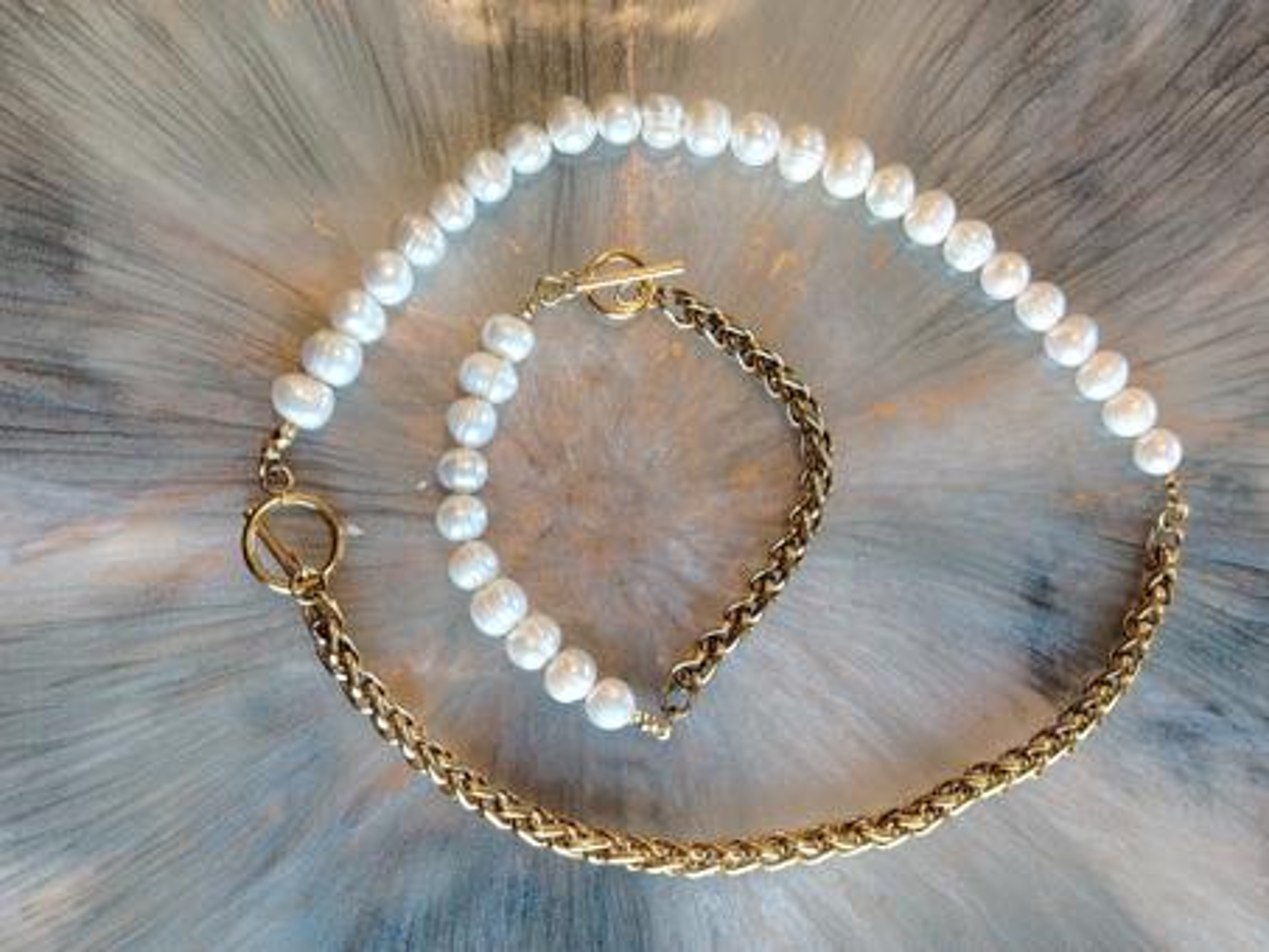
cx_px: 634
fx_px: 1760
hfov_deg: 39.6
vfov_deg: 30.3
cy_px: 476
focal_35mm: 48
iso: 478
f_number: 1.75
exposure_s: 1/33.3
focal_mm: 5.25
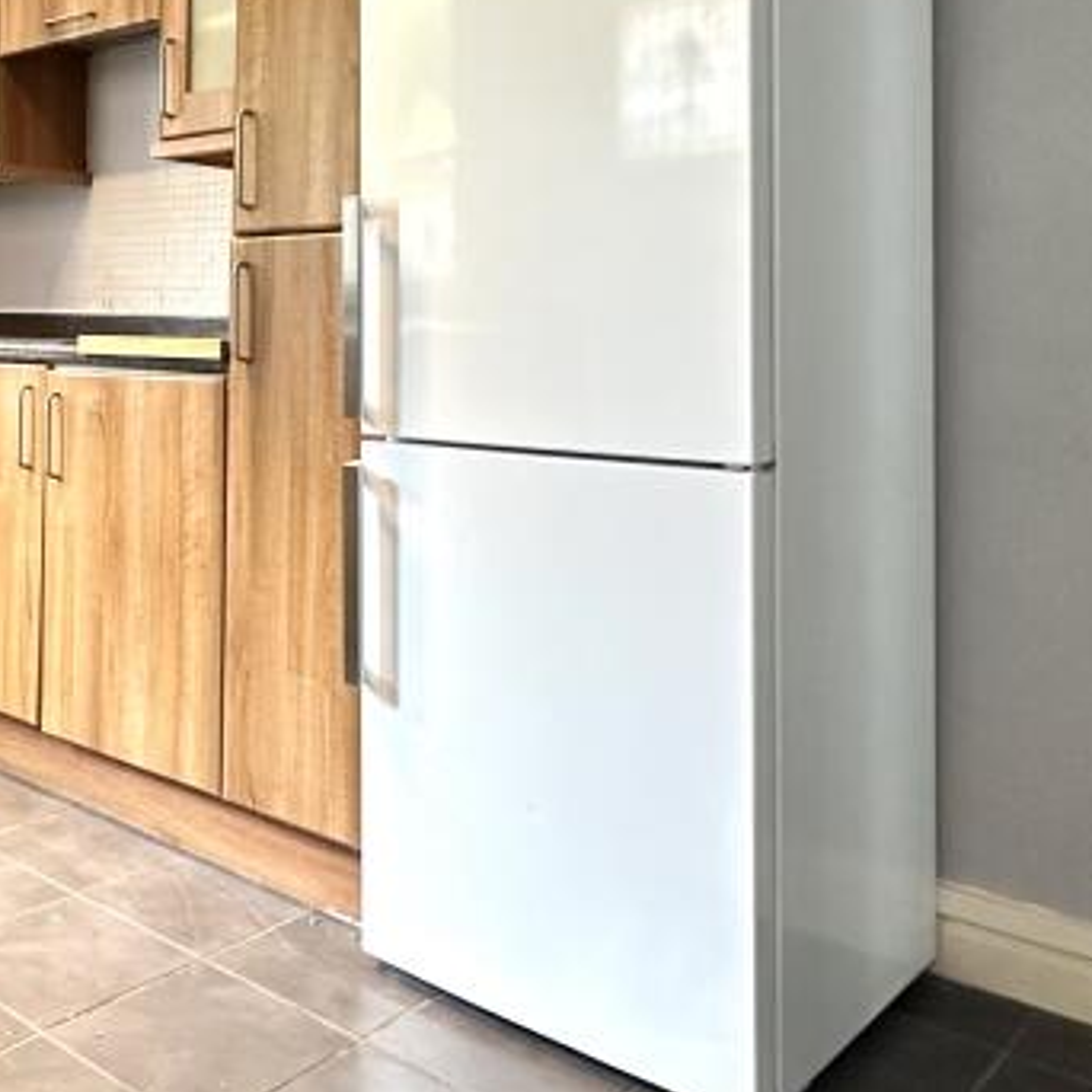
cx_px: 195
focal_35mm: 37
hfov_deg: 42.6
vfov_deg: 43.9
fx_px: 1321
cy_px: 313
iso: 250
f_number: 2.2
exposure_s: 1/50
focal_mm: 2.22
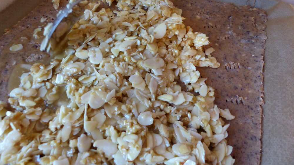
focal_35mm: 28
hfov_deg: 67.9
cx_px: 146
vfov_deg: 40.9
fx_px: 218
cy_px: 54
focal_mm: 4.5
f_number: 2.8
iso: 320
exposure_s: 1/60
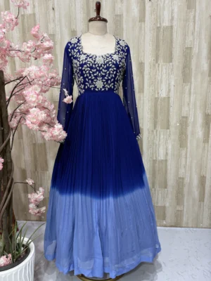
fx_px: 211
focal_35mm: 26
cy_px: 140
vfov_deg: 67.3
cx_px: 106
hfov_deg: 53.1
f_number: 1.6
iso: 80
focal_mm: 6
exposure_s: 1/50
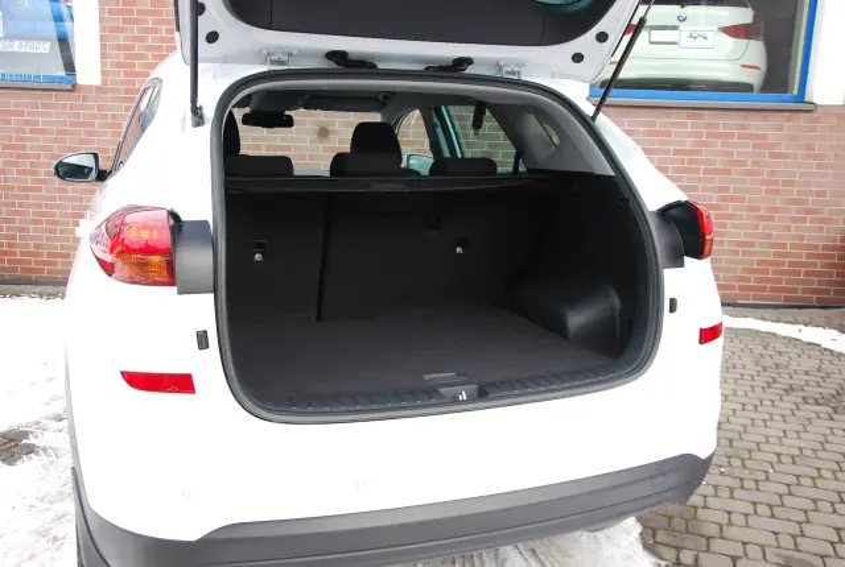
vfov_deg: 37.1
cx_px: 422
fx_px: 847
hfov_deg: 53.0
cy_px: 284
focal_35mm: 36
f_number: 4.5
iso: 200
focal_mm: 24
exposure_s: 1/80
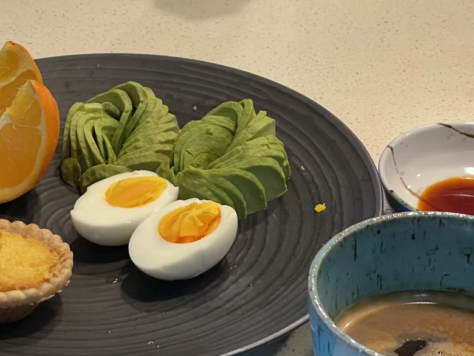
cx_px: 227
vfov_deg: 15.4
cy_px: 199
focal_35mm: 96
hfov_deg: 20.4
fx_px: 1315
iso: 200
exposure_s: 1/60
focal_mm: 6
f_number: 2
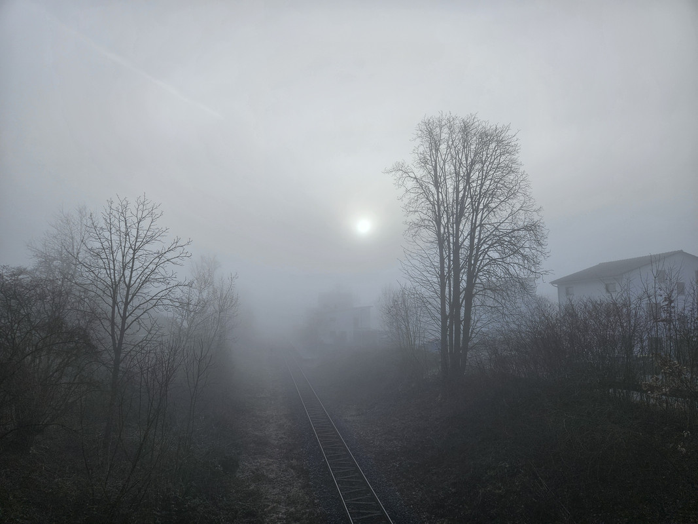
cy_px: 262
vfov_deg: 58.9
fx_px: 464
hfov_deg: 73.9
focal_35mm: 23
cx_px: 349
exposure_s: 1/1606
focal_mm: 5.4
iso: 25
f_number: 1.8
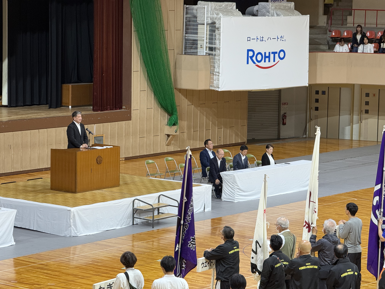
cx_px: 192
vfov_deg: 12.3
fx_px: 1335
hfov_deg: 16.4
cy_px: 144
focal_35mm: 120
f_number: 2.8
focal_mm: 15.66
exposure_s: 1/120
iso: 200
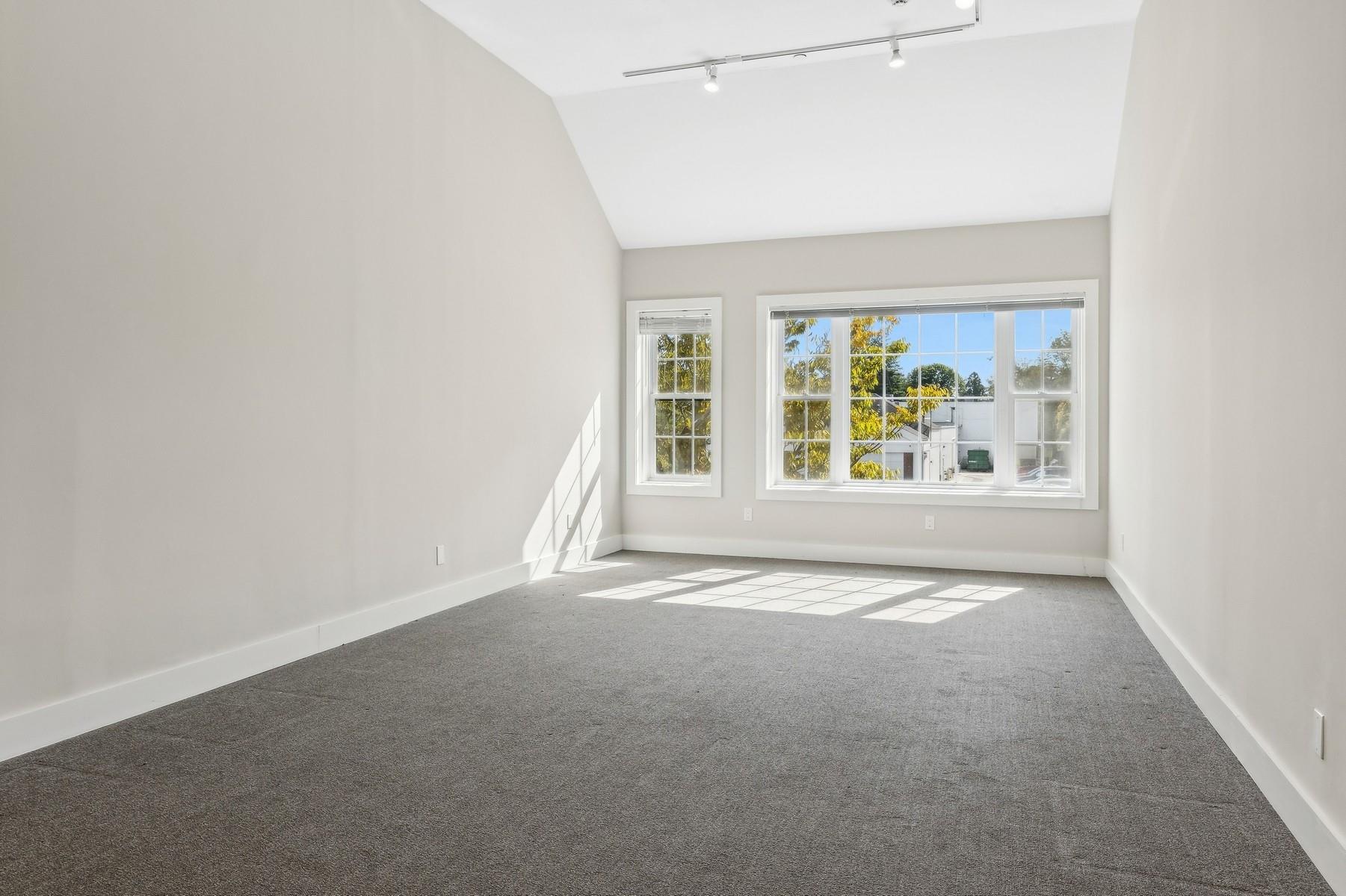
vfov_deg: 55.1
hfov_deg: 76.1
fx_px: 860
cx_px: 673
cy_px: 448
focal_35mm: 23
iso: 500
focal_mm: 15.5
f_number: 8
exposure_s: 1/20
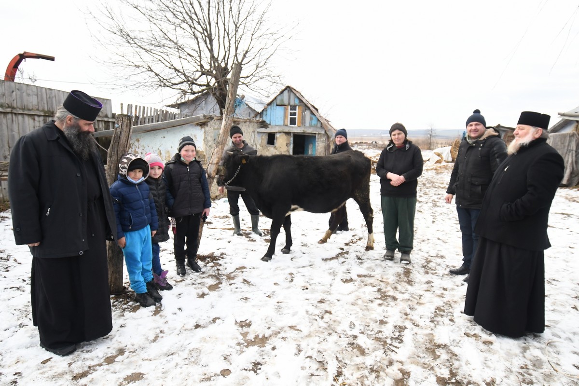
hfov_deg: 100.4
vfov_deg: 77.3
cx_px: 290
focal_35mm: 15
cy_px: 193
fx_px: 241
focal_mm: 10
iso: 1000
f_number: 4.5
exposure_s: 1/1250
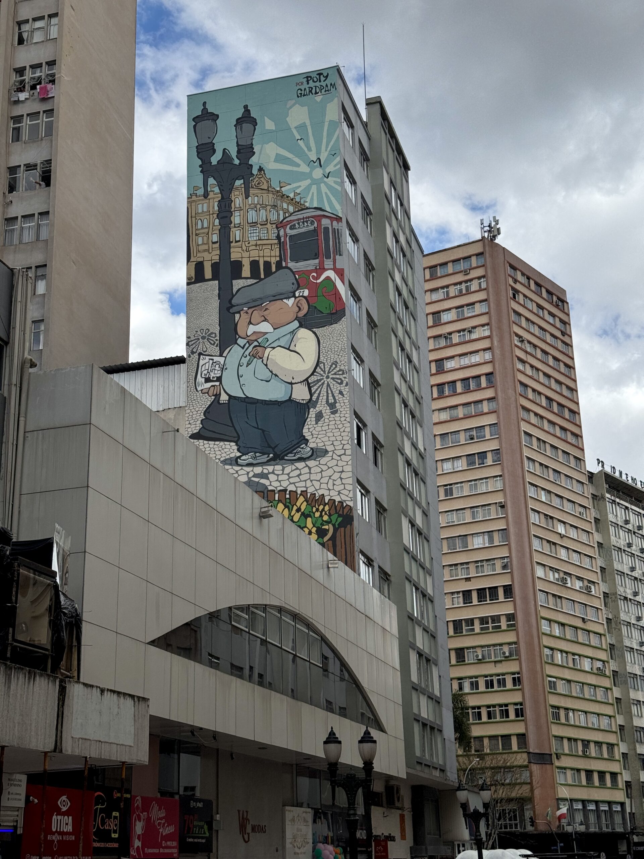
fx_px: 1191
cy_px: 430
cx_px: 322
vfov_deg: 39.7
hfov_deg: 30.3
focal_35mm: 48
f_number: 1.78
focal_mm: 6.76
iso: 64
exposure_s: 1/7092
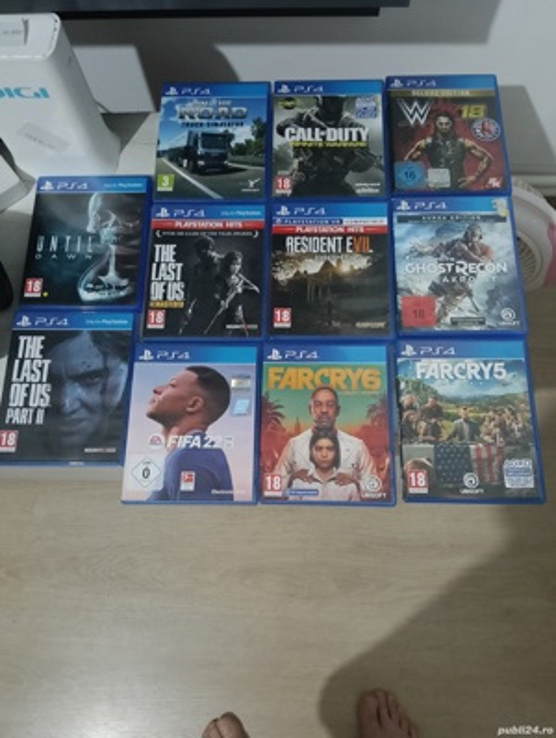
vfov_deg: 65.2
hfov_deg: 51.5
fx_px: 576
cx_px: 278
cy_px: 369
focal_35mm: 27
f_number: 1.8
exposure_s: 1/20
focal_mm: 3.98
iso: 1250
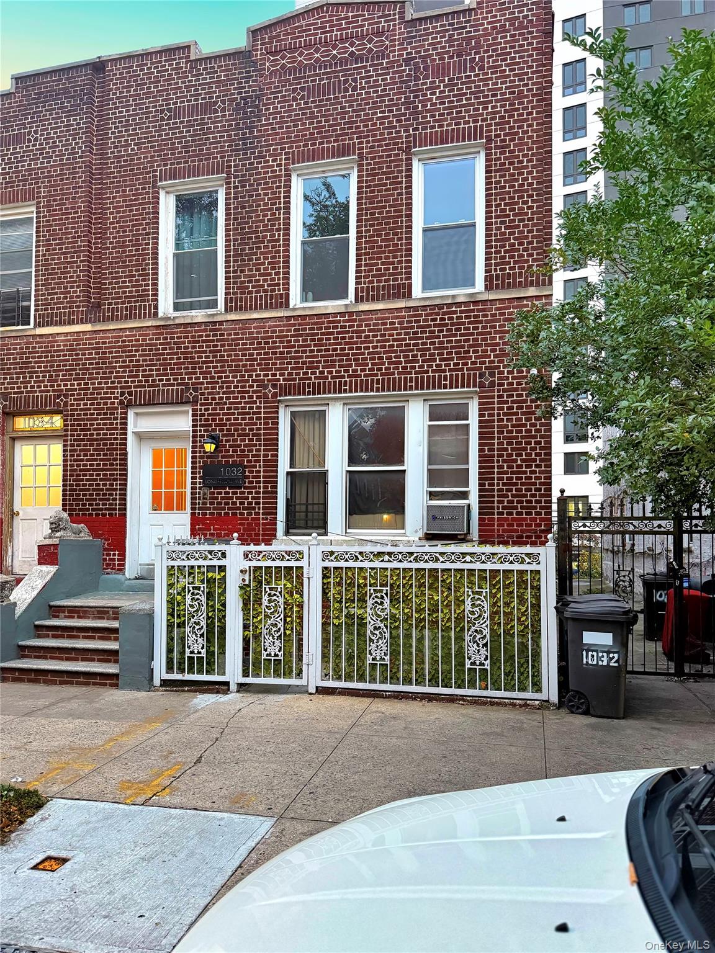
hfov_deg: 56.8
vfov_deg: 71.6
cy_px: 476
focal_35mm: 24
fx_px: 661
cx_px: 358
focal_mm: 6.76
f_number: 1.78
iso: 400
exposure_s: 1/60
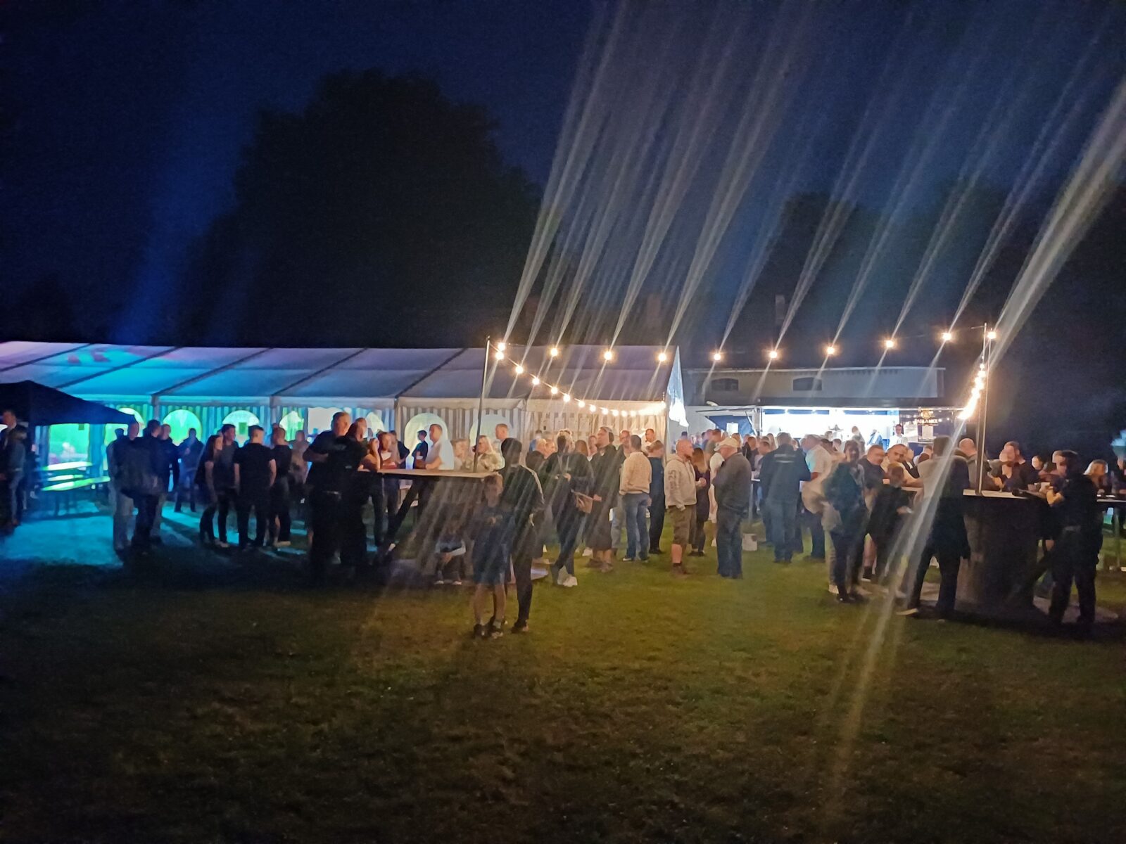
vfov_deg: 54.9
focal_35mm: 25
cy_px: 422
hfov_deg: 69.4
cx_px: 563
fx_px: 813
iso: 4000
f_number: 1.8
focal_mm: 4.65
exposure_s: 1/4
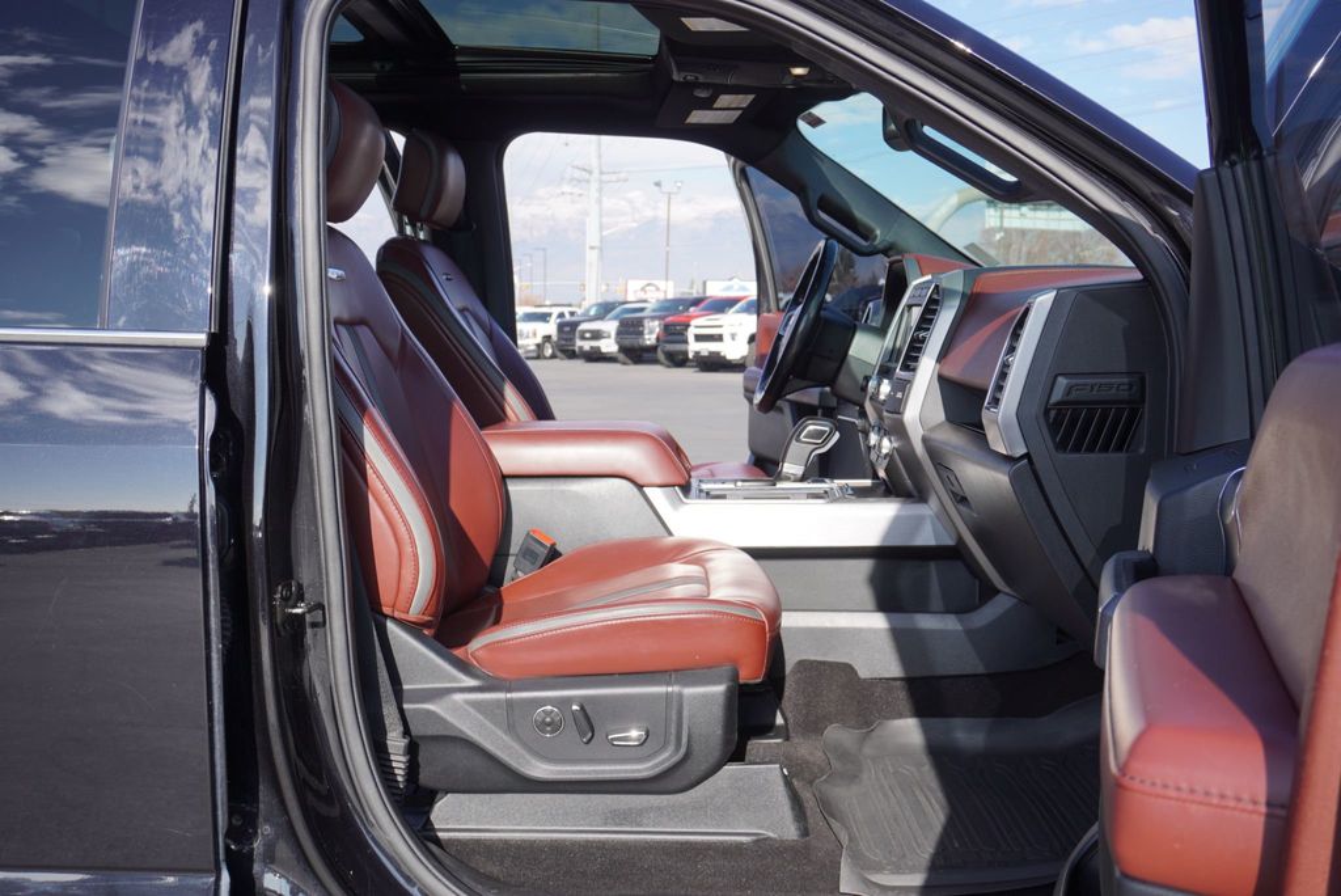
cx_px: 670
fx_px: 1342
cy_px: 448
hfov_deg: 53.1
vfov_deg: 36.9
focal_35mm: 36
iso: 100
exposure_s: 1/250
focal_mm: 24
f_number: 5.6
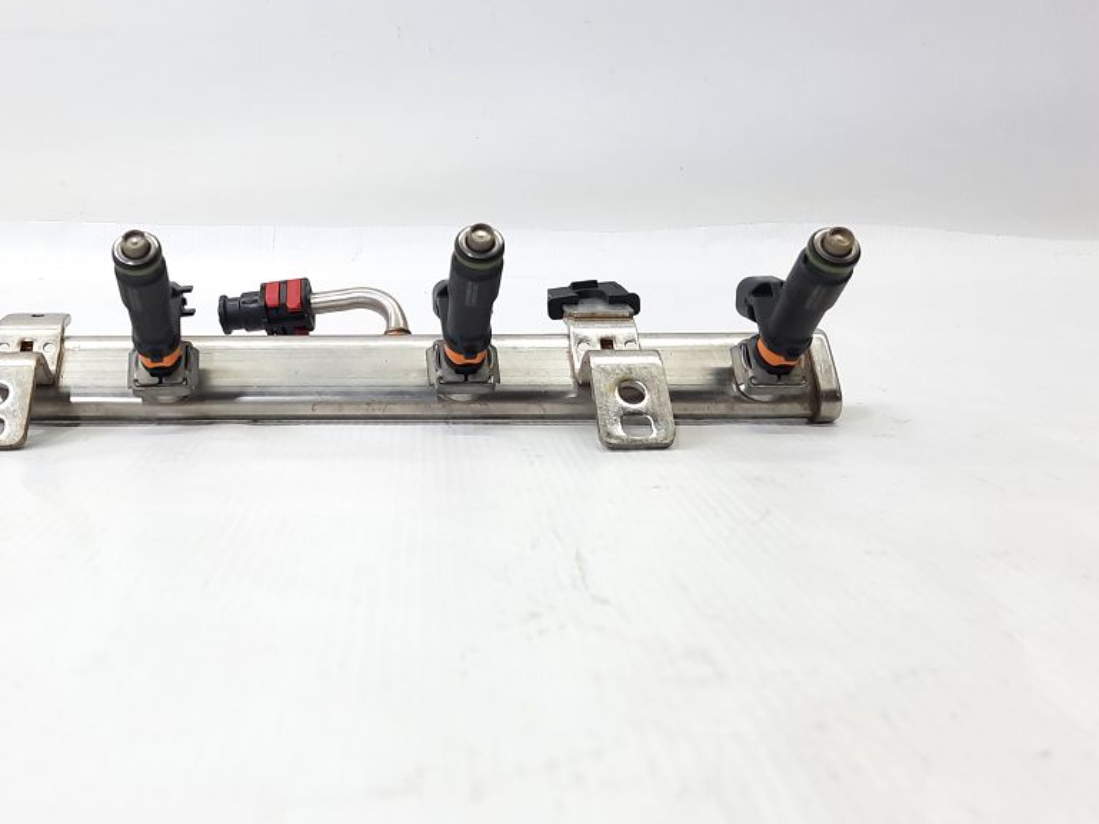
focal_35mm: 39
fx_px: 1238
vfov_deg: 36.8
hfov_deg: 46.7
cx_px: 320
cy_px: 351
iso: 50
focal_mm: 4.6
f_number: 2
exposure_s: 1/50
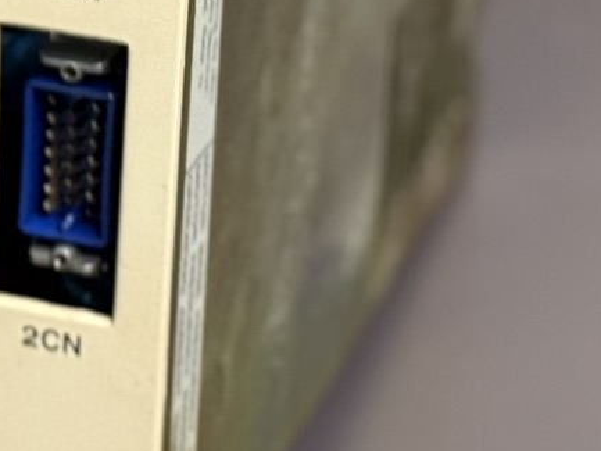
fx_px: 3942
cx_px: -282
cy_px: -119
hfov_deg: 8.5
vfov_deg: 6.5
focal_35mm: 227
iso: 250
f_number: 1.78
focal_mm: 6.76
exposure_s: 1/33
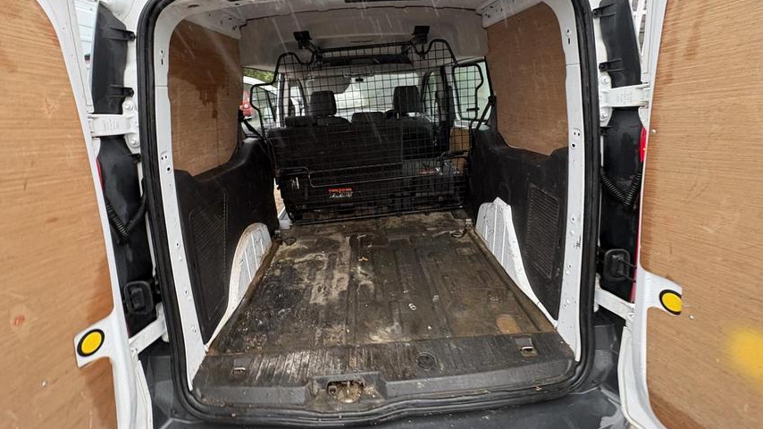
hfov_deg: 99.4
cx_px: 373
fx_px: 324
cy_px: 176
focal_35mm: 16
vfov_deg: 66.5
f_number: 2.2
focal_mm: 2.22
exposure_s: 1/60
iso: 320
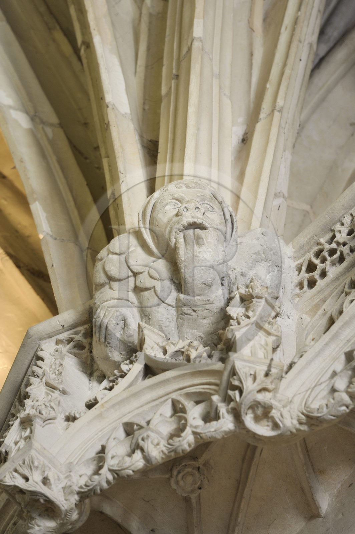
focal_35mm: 175
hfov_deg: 7.8
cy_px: 267
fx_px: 2593
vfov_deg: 11.8
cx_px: 178
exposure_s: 1/4
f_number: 11
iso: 200
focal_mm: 175
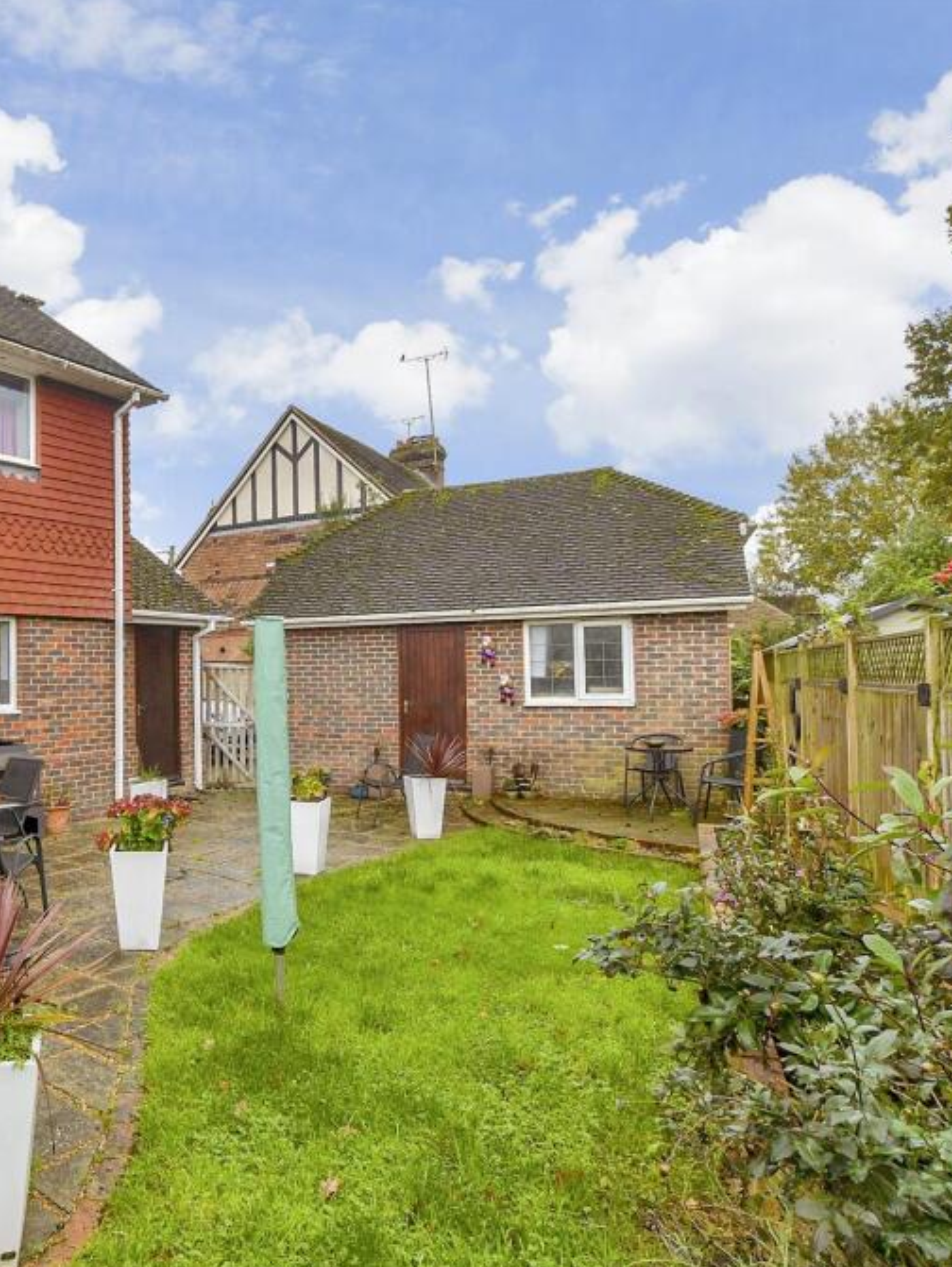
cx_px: 162
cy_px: 637
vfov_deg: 76.4
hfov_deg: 55.8
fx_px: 806
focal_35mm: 22
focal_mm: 10
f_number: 8
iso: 160
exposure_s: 1/25
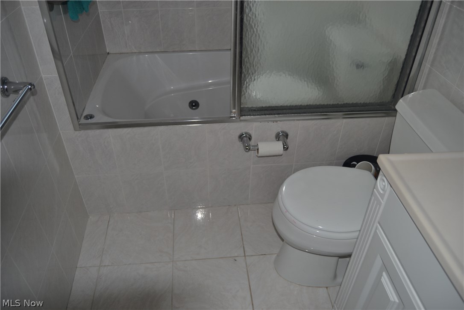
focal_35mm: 27
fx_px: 348
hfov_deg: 67.4
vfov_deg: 47.9
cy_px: 155
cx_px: 232
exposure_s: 1/60
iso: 100
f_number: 3.5
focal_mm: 18
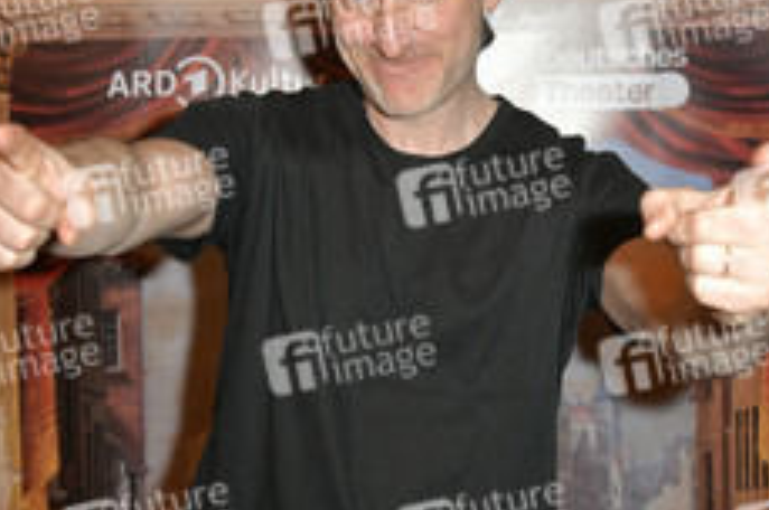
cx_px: 395
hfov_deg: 27.0
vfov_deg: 18.0
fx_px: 1600
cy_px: 104
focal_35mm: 75
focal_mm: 38
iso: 2000
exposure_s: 1/125
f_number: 5.6
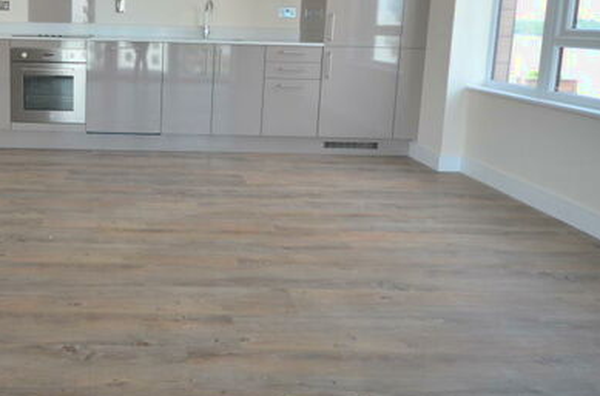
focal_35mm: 27
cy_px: 70
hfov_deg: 62.6
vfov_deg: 44.9
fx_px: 449
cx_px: 133
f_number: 5.6
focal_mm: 10
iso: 360
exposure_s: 1/125
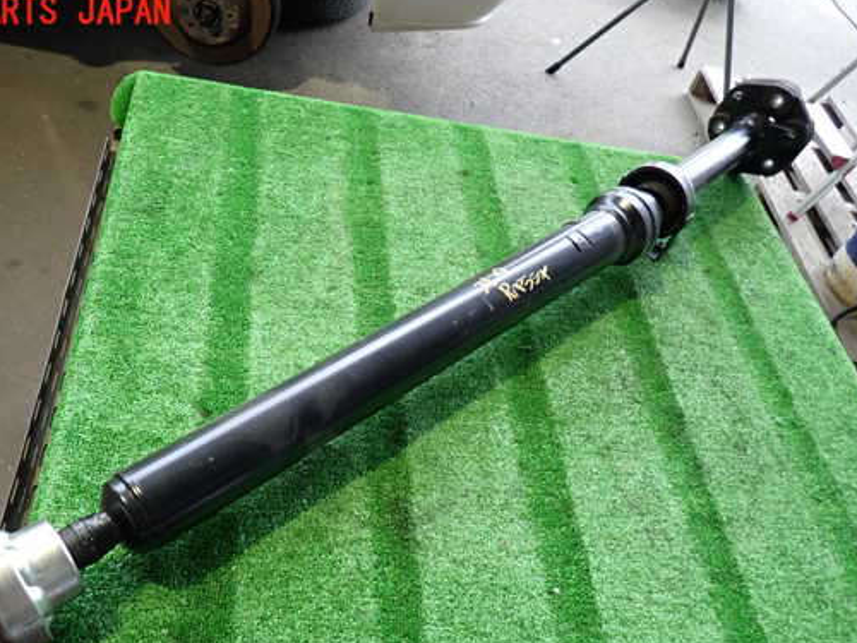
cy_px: 377
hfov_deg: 59.8
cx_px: 374
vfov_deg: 46.6
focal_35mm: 30
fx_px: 743
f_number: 2
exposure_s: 1/30
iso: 250
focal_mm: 4.5
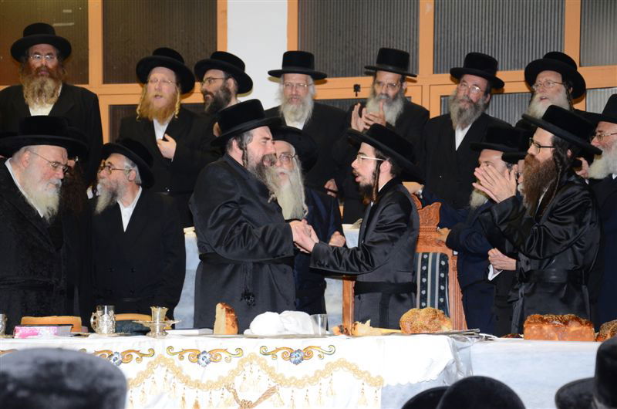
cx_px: 308
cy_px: 204
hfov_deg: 22.0
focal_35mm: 93
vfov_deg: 14.6
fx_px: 1591
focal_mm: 62
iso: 1250
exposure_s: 1/100
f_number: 5.6
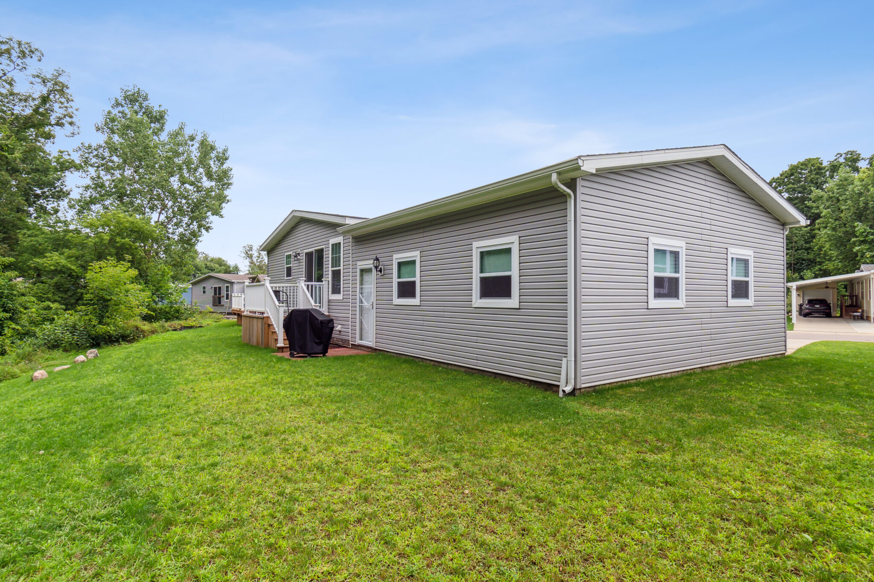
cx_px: 437
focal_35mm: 18
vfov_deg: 67.4
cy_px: 291
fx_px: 437
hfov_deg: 90.0
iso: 100
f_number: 8
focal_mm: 12
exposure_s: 1/250
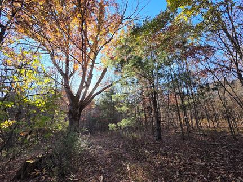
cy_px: 91
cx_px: 122
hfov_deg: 106.2
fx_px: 91
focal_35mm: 13
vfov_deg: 89.9
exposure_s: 1/304
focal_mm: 2.2
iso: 50
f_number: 2.2
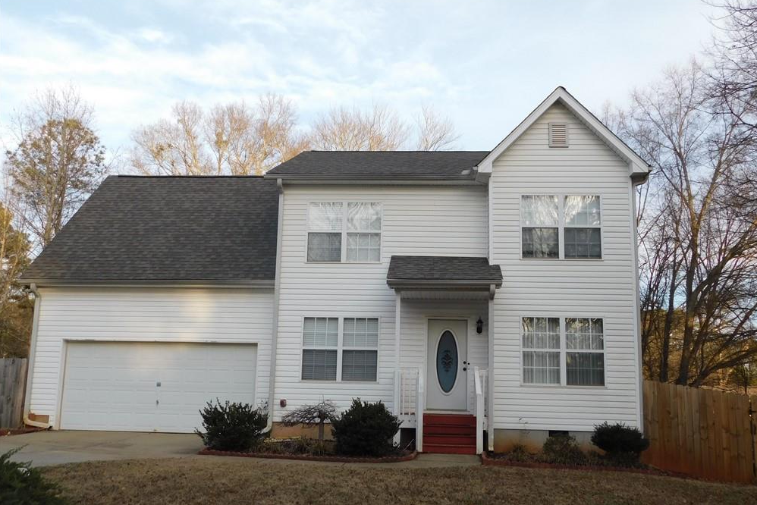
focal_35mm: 32
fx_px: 673
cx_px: 385
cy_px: 281
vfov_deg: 41.1
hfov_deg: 58.7
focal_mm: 5.3
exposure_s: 1/320
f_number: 3.2
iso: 125
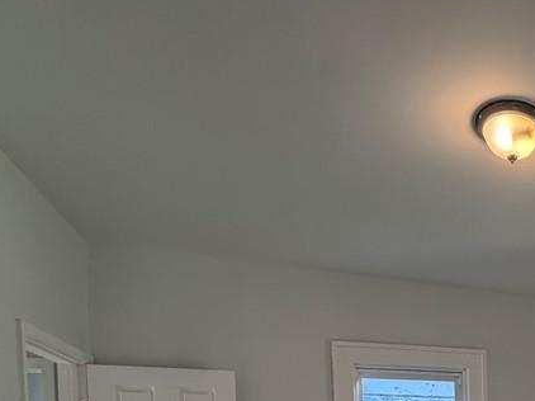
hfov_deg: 43.9
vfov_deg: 34.0
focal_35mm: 34
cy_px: 476
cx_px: 563
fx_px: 525
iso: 80
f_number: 2.2
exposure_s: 1/120
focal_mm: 2.22
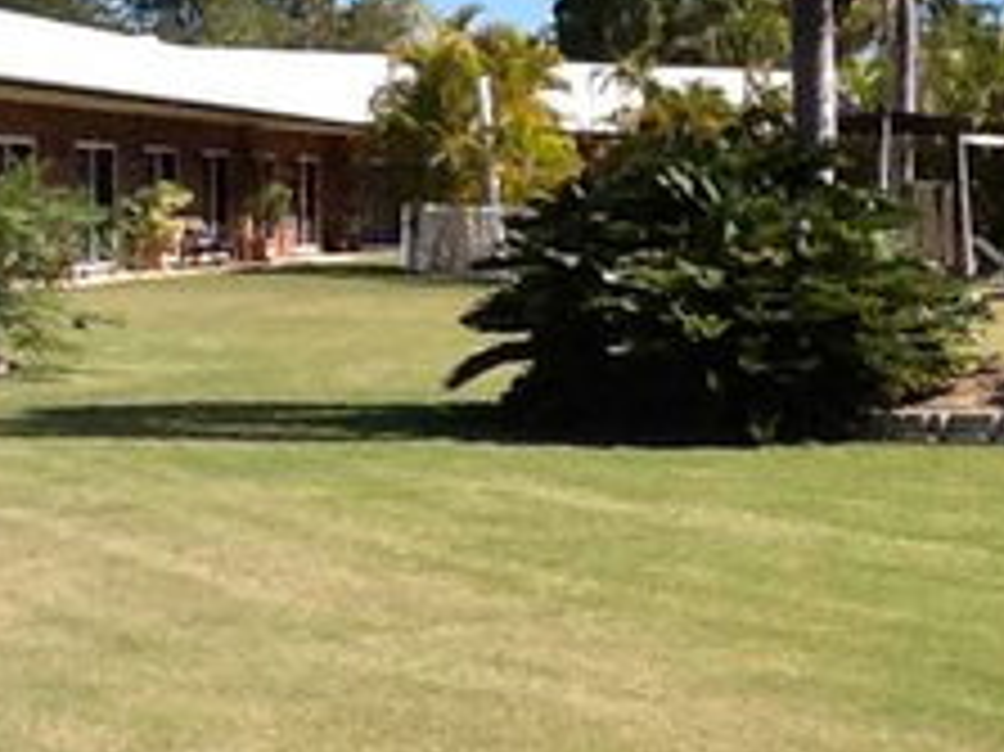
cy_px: 275
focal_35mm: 69
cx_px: 995
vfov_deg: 21.2
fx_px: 2000
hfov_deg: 26.7
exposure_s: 1/1029
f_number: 2.4
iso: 80
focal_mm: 2.03
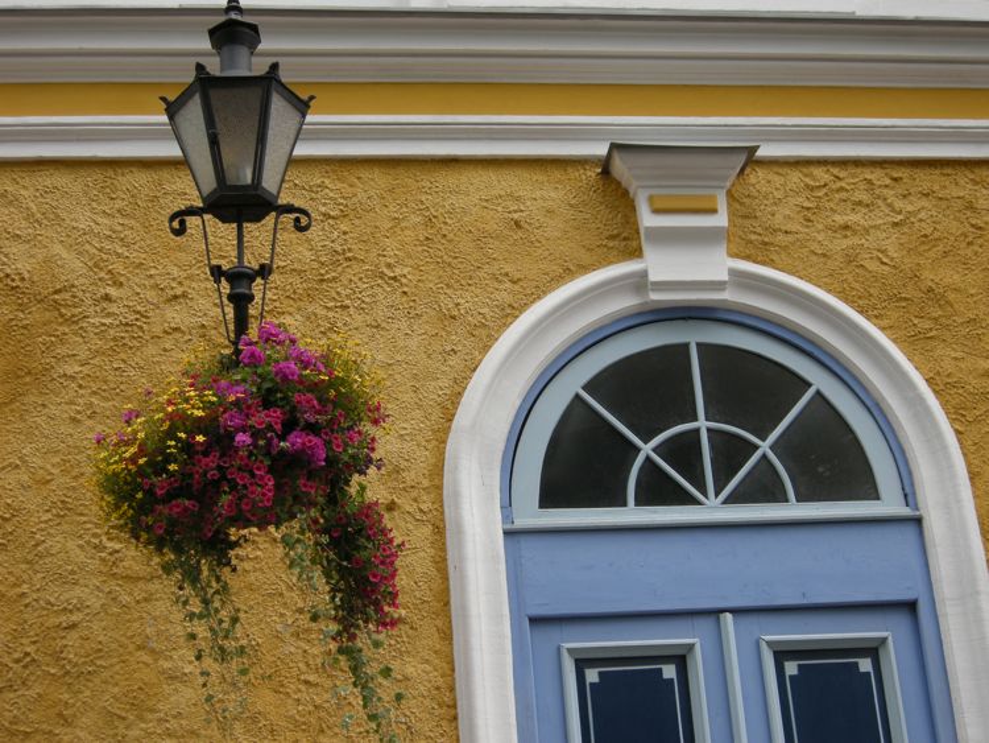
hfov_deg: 32.2
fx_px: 1715
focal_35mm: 60
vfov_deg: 24.4
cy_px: 372
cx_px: 494
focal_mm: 12.9
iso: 64
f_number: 3.9
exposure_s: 1/96.3
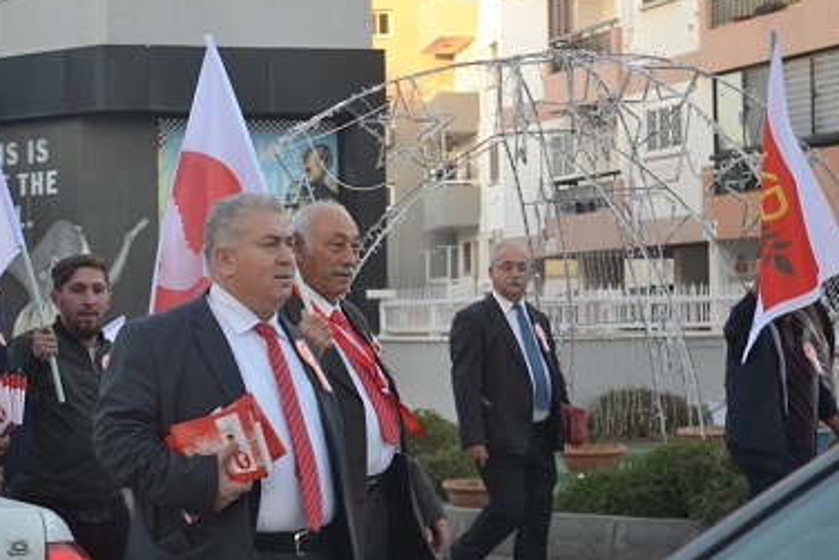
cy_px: 295
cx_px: 328
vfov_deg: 15.5
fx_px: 2052
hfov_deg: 23.1
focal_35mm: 88
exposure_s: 1/100
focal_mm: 46
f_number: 5.3
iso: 400
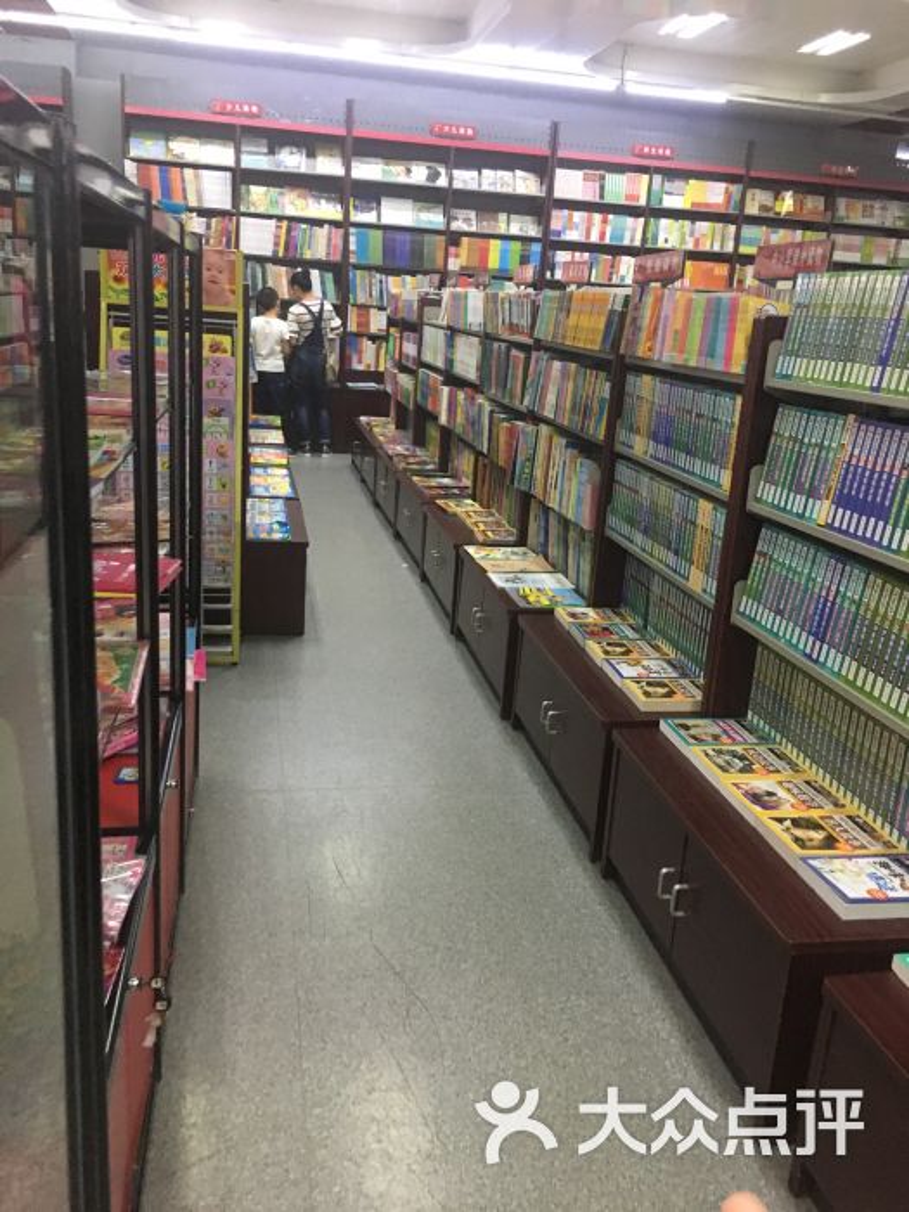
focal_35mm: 29
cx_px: 454
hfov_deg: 48.2
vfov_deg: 61.7
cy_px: 606
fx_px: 1015
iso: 200
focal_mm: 4.15
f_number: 2.2
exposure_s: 1/25
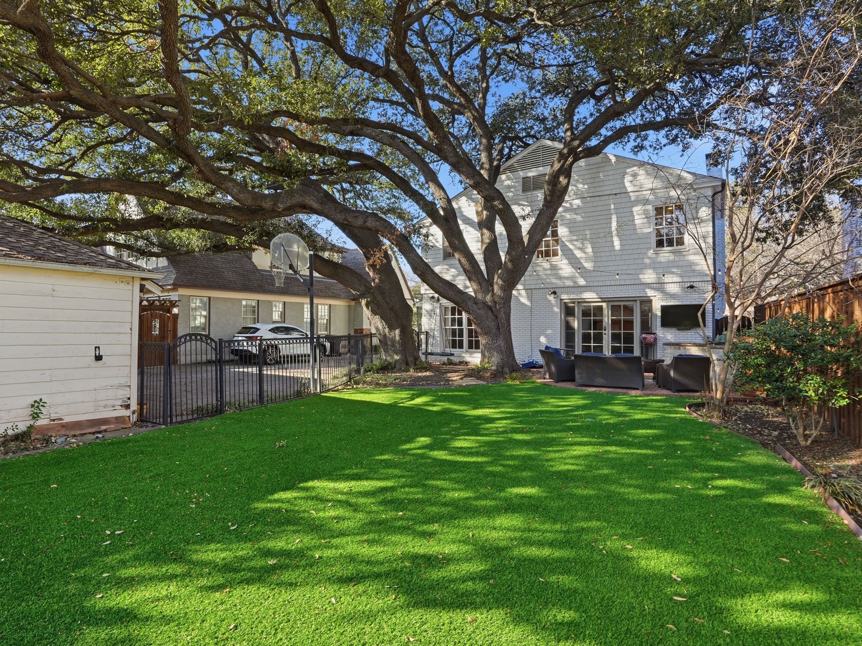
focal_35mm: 18
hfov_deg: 87.2
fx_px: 448
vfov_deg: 71.6
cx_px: 370
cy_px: 319
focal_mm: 16
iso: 250
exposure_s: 1/320
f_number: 9
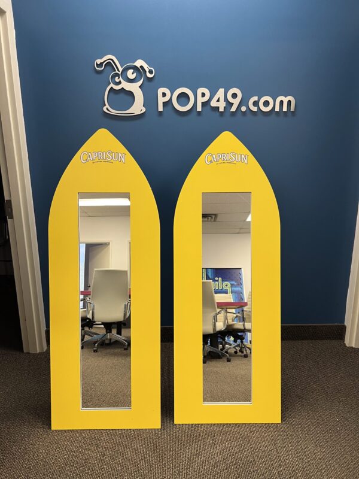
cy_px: 240
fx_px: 360
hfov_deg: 53.1
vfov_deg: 67.3
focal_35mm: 26
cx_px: 180
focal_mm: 5.7
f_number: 1.5
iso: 100
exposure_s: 1/60
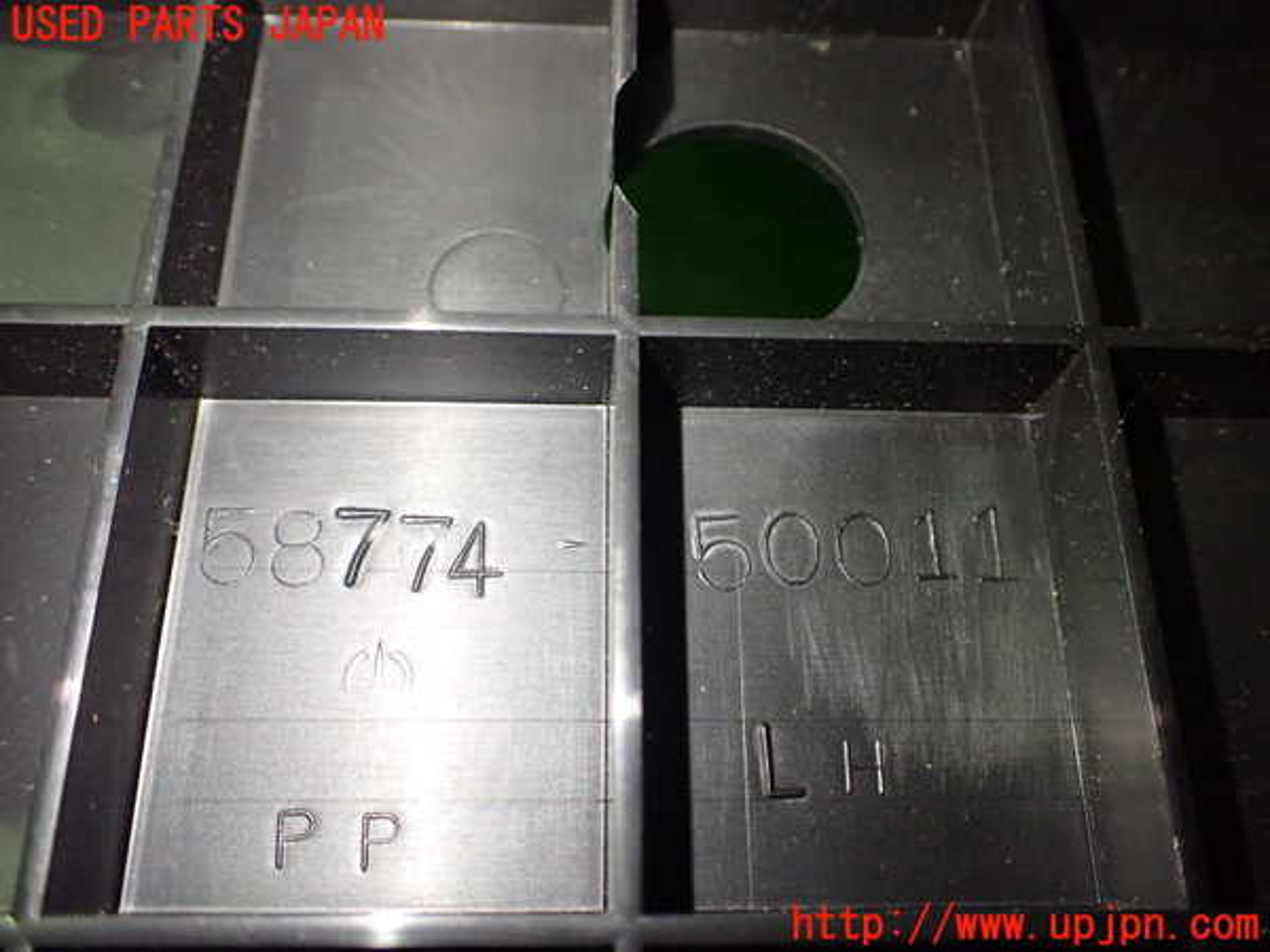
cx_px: 635
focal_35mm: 30
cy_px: 476
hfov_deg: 60.0
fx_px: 1101
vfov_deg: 46.8
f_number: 2.3
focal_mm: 5.4
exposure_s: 1/100
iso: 800
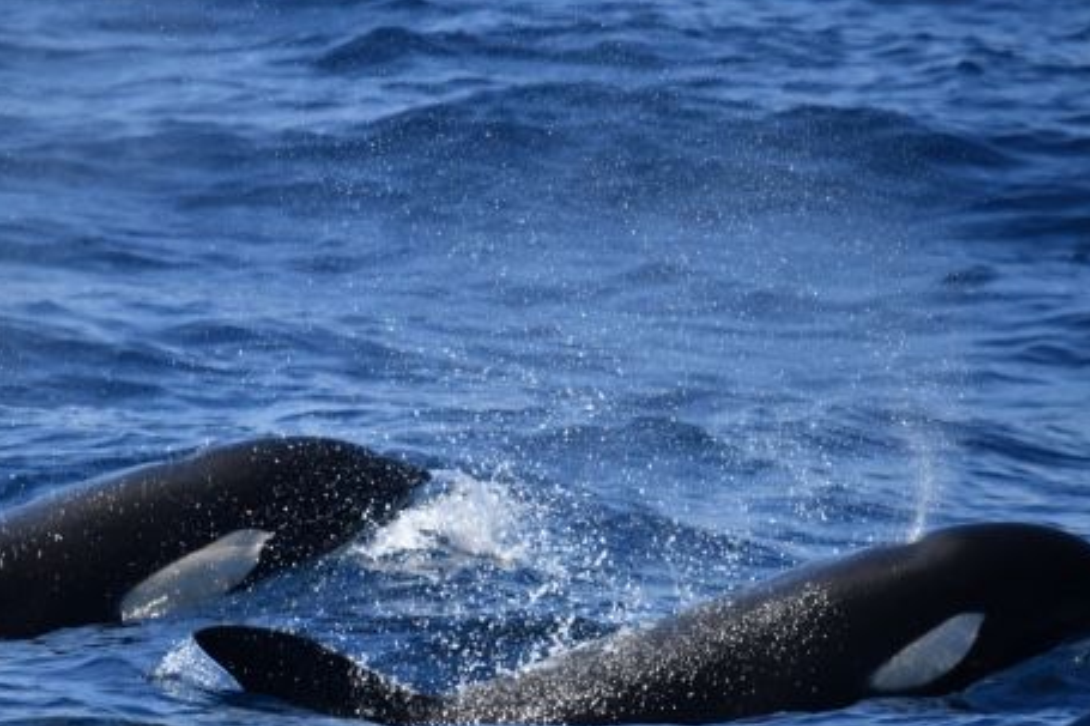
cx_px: 295
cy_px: 490
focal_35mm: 1054
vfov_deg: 1.3
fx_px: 31899
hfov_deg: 2.0
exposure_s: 1/8000
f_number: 6.3
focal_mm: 600
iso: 1400
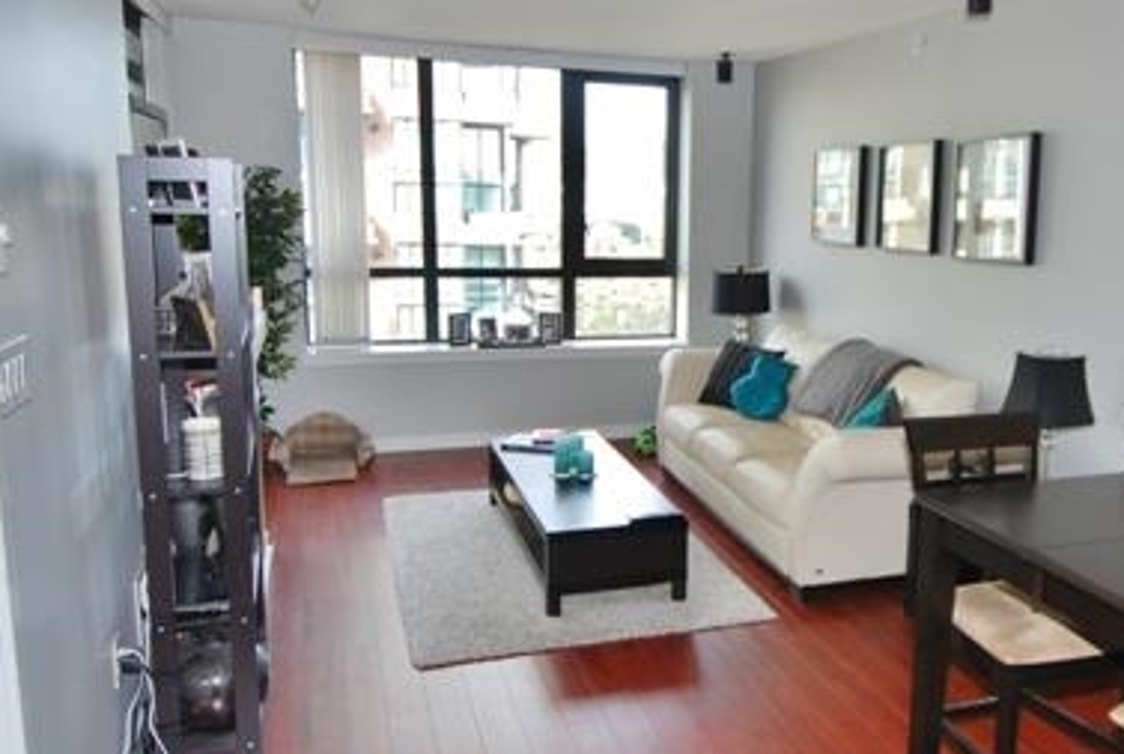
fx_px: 970
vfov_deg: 42.2
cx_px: 635
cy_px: 465
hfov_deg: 60.0
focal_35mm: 31
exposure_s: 1/60
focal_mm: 10
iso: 200
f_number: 4
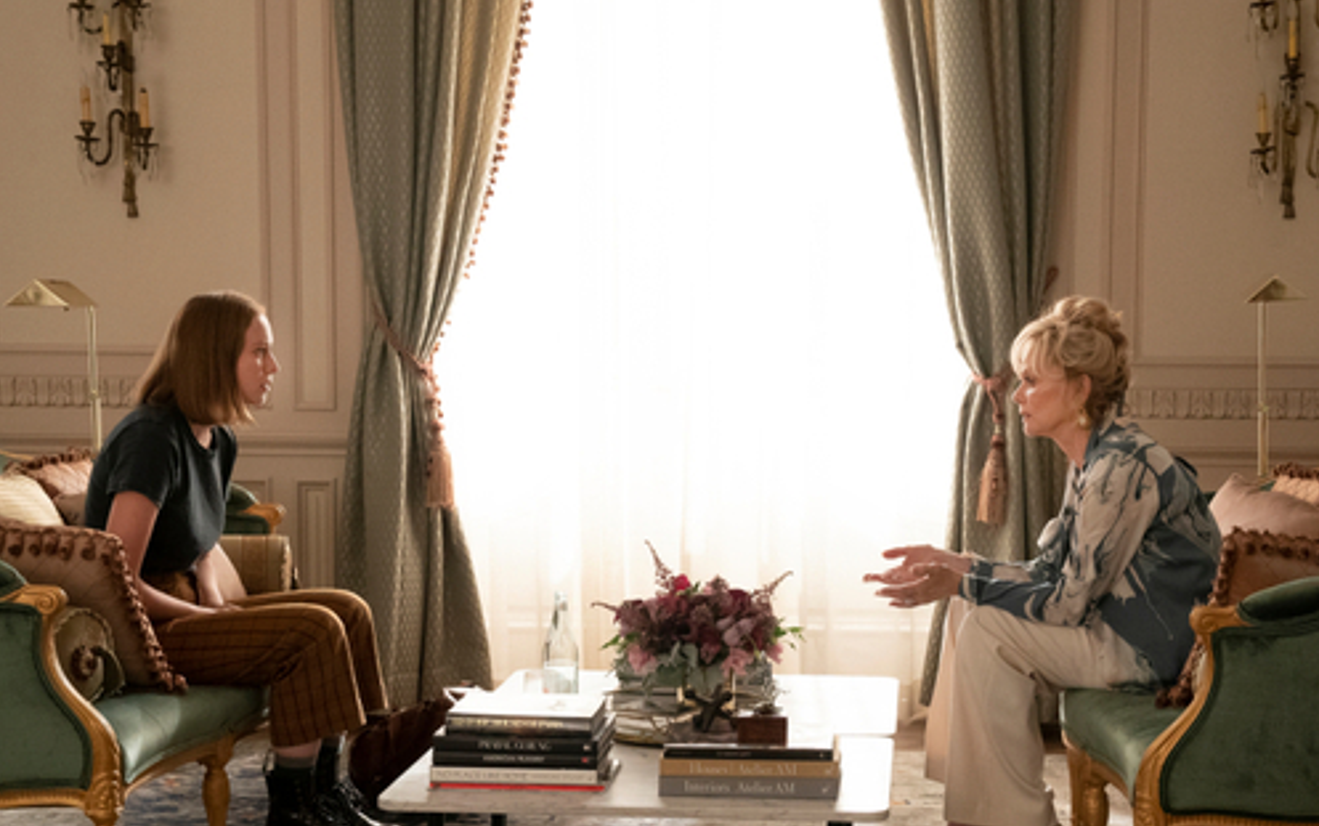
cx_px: 738
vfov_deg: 20.3
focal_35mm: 64
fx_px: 2301
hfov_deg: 31.9
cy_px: 494
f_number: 7.1
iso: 6400
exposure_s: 1/125
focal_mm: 48
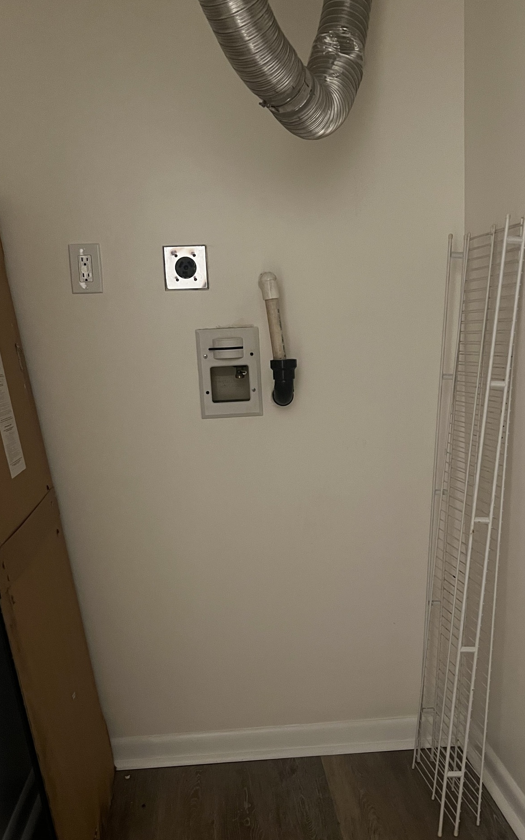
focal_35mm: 34
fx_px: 779
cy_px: 465
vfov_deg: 56.6
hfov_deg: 37.3
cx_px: 265
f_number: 1.5
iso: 640
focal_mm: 5.7
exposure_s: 1/30
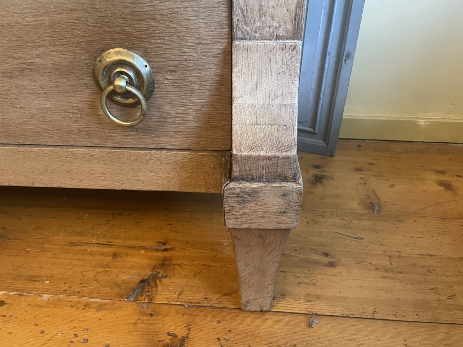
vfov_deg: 53.1
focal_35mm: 26
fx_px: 348
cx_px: 232
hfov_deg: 67.3
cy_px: 174
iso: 500
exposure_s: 1/25
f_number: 1.6
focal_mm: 4.2
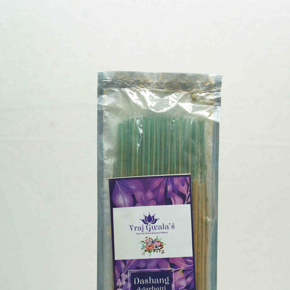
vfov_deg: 12.1
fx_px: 1365
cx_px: 153
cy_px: 207
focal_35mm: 144
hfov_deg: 12.1
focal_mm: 105
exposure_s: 1/60
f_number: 5.6
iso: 400
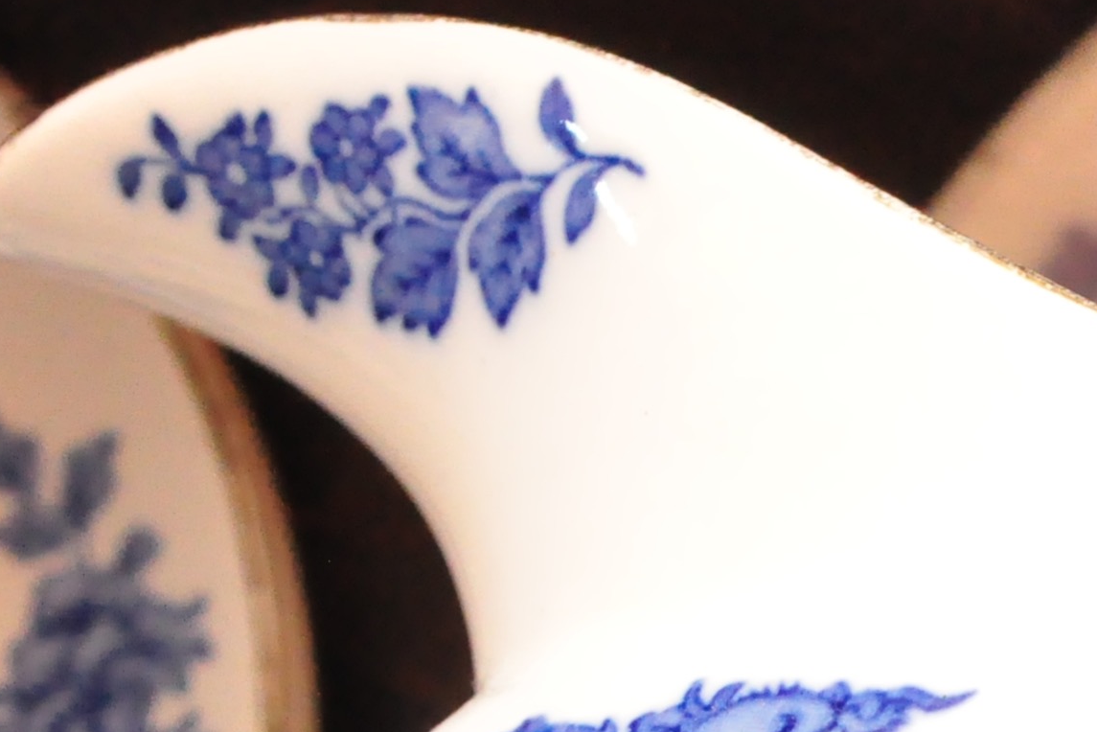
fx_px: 7863
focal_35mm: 258
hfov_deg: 7.9
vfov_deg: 5.3
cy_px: 835
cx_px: 1428
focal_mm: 46
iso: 3200
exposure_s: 1/125
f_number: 10
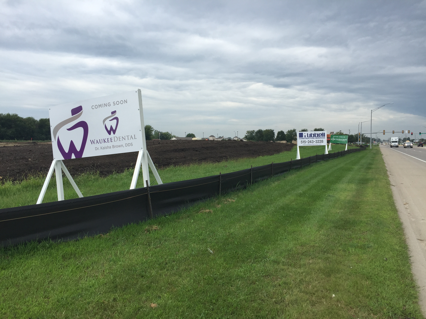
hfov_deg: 61.7
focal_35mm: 29
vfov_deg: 48.2
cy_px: 160
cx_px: 213
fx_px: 357
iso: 32
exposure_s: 1/1041
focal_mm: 4.15
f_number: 2.2
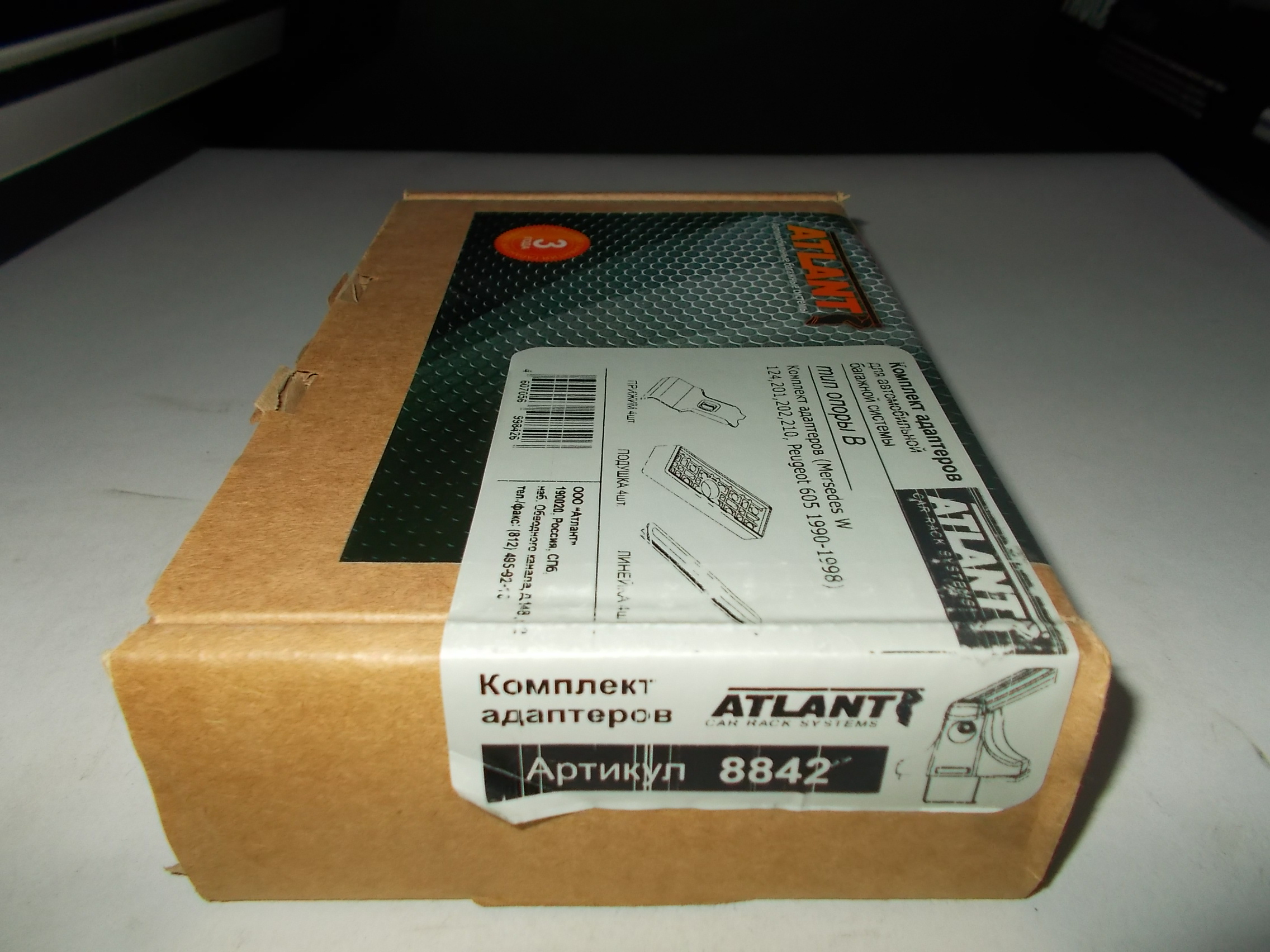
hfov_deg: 67.3
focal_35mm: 26
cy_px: 476
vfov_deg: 53.1
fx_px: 954
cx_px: 635
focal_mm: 4.6
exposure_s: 1/25
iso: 200
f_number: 3.2
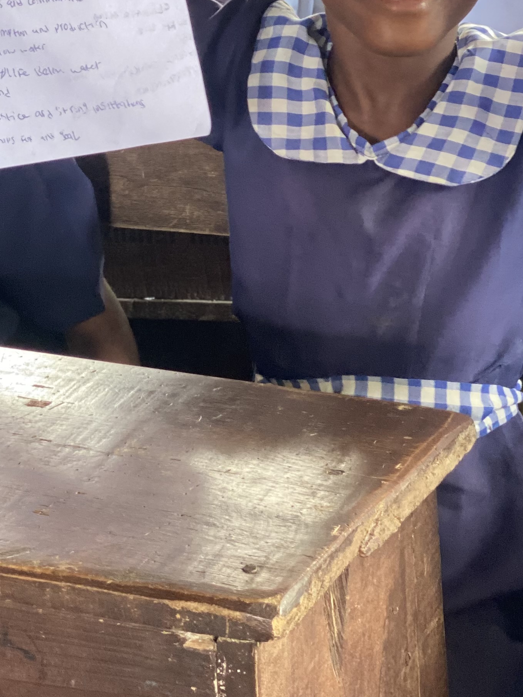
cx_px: 342
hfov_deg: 12.8
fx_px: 2336
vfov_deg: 16.9
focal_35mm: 116
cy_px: 182
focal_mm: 6
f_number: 2
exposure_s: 1/40
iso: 200
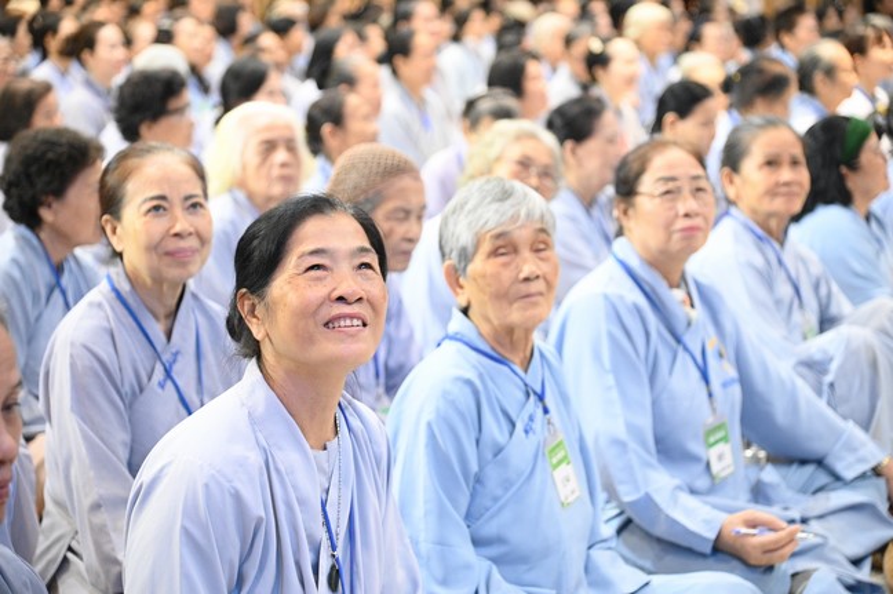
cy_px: 297
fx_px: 2107
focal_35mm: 85
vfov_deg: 16.0
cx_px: 446
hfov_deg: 23.9
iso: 10000
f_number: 4
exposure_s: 1/125
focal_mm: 85
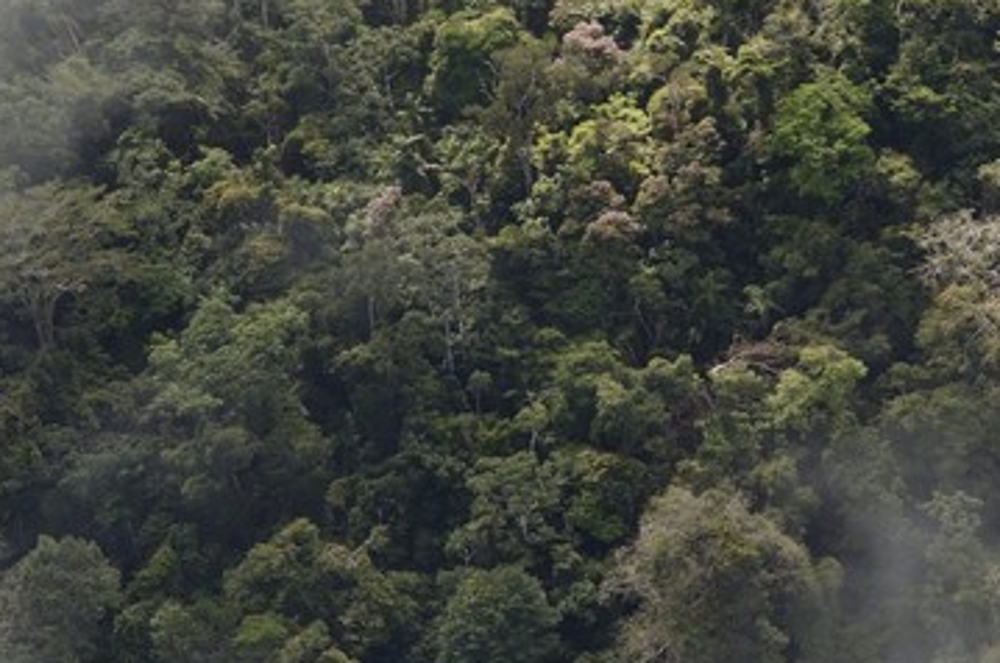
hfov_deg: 8.3
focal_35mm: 232
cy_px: -181
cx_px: 2170
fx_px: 6433
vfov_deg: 5.9
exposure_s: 1/800
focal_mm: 52
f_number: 5.6
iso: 320
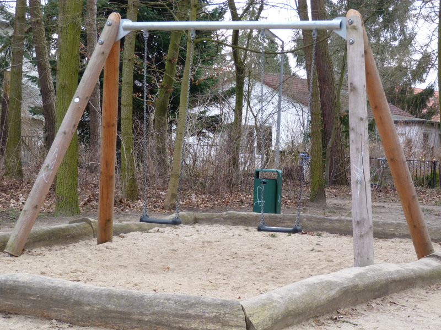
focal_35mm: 97
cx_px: 220
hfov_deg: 20.2
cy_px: 165
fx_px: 1236
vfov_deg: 15.2
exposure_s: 1/80
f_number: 3.4
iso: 80
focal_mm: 17.5
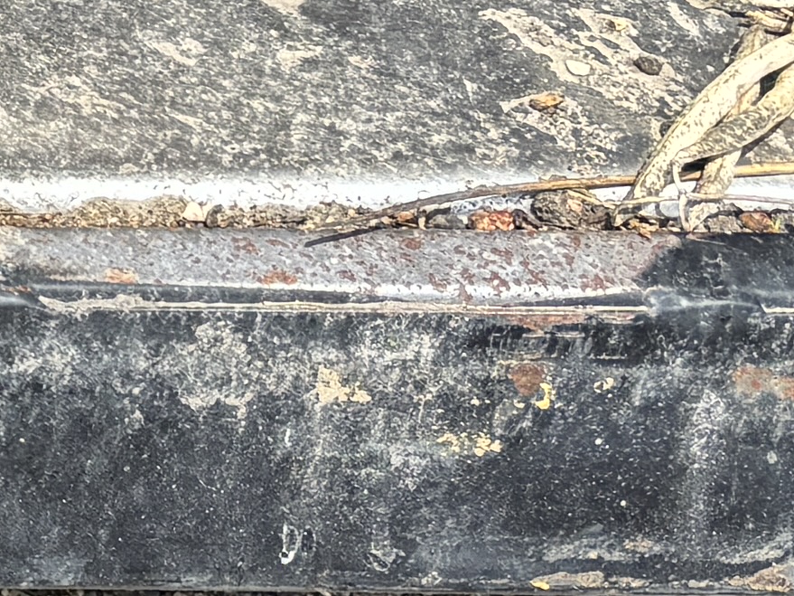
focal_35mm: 169
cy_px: -582
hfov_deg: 10.0
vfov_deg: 8.4
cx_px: -1192
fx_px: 3876
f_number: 1.6
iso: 50
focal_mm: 5.96
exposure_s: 1/1362
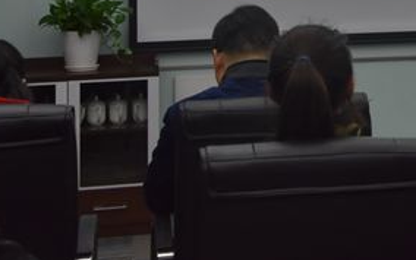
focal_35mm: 133
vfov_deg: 9.6
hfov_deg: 15.2
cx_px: 475
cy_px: -125
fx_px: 1514
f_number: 5.6
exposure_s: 1/125
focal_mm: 31
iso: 800
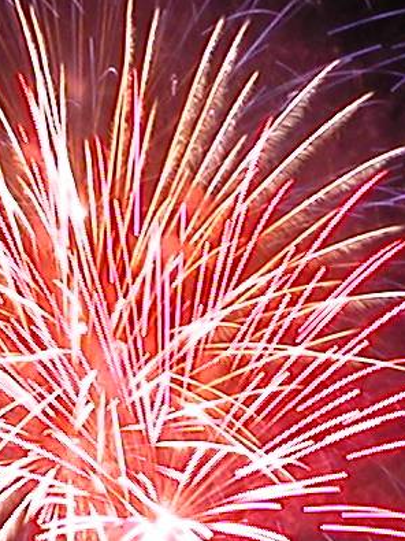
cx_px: 94
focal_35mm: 201
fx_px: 3137
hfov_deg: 7.4
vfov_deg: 9.8
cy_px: 348
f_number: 8
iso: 100
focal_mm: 15.7
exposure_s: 1/1.3
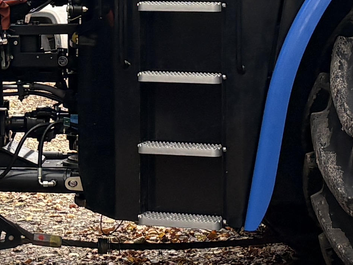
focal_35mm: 157
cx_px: 47
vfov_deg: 9.3
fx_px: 1601
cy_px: -70
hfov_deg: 12.5
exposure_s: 1/503
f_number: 1.6
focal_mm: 5.96
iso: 50
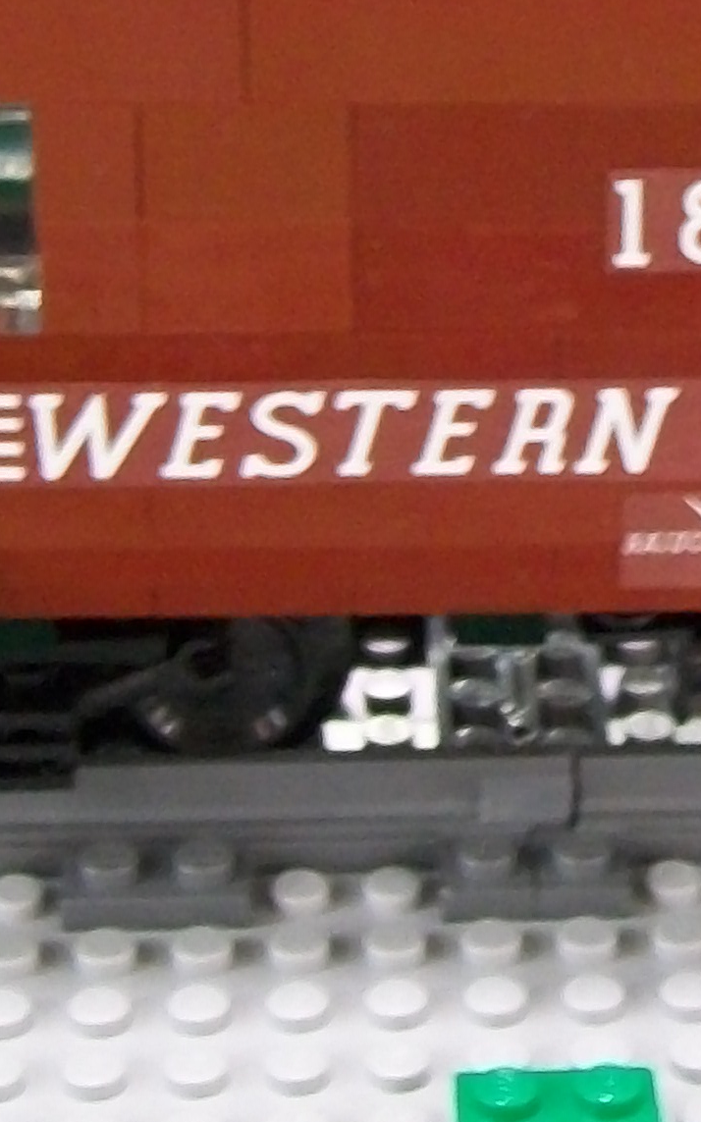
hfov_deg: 11.8
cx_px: 751
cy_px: 139
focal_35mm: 109
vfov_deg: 18.8
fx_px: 3333
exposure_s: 1/4
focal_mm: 6
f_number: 2.7
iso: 200
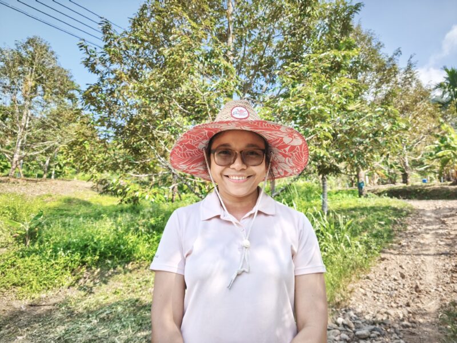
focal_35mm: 23
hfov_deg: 73.9
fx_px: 304
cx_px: 228
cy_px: 172
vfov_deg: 58.9
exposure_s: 1/103
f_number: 1.7
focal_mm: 5.35
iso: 50
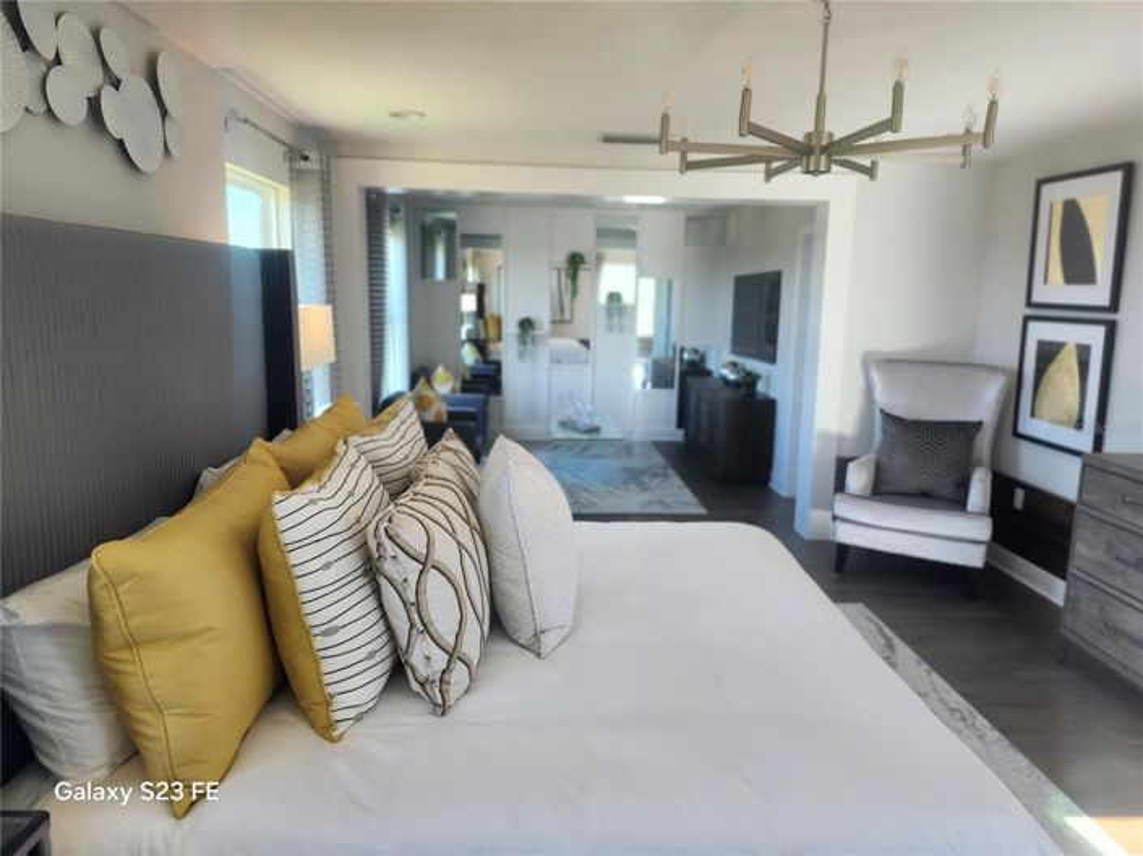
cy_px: 428
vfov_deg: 58.8
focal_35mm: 23
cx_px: 572
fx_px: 759
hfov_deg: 74.0
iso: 125
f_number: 1.8
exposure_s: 1/120
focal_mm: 5.54
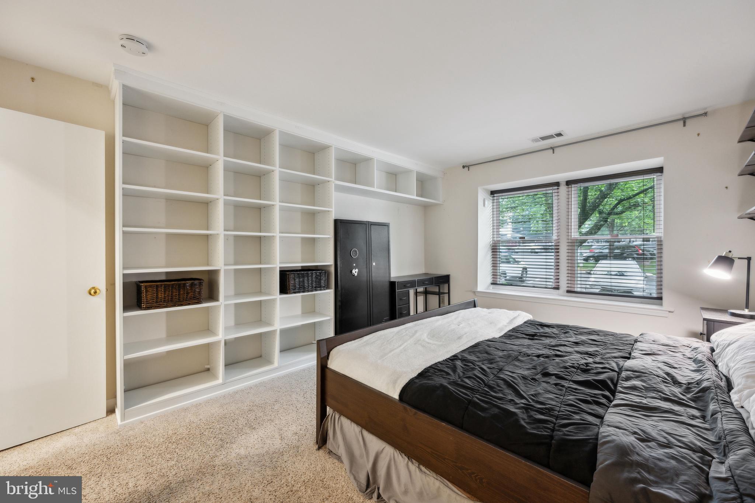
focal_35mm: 14
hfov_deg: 104.3
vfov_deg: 81.2
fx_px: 294
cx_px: 378
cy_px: 252
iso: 400
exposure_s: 1/8
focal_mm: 14
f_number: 7.1
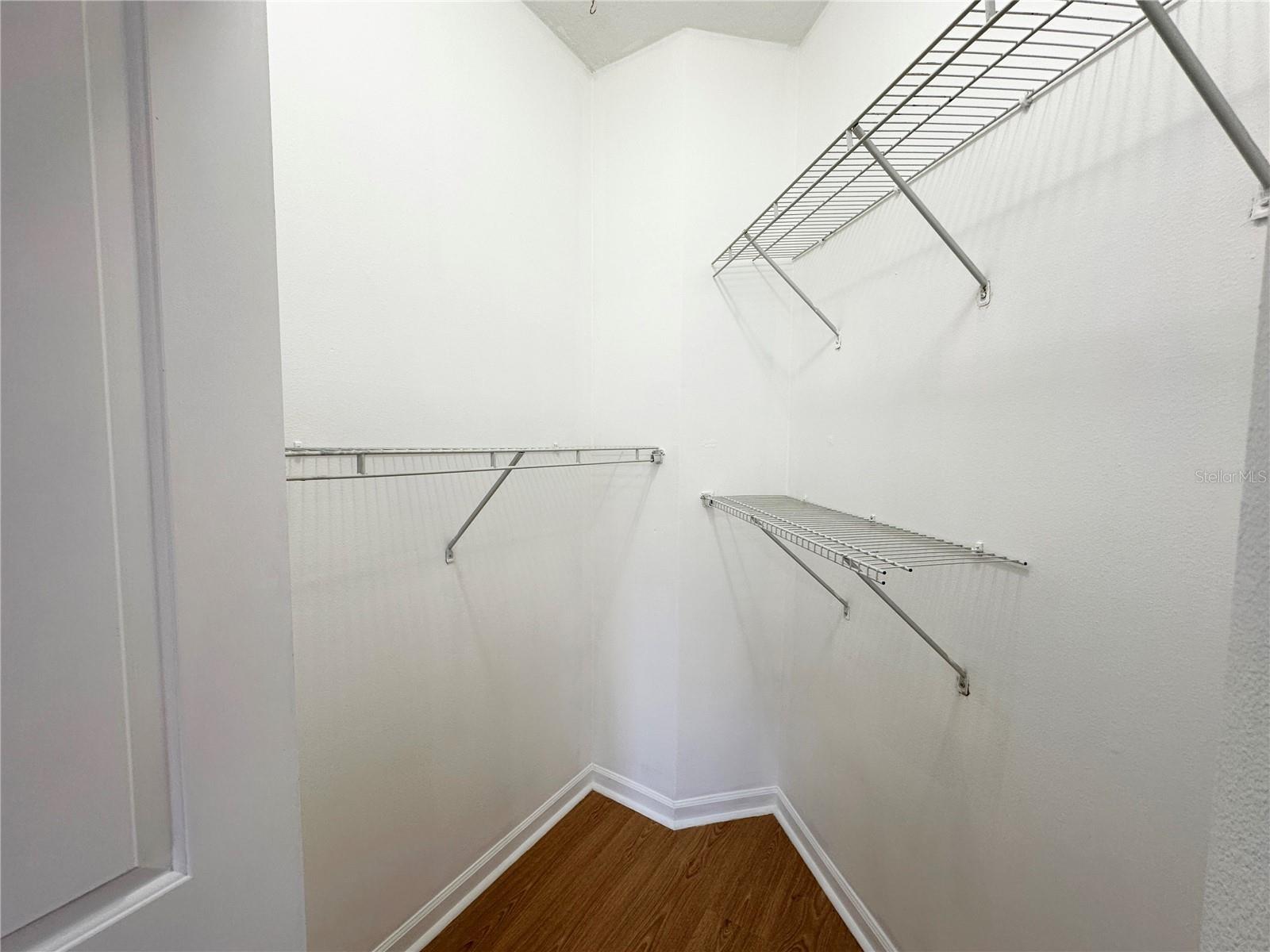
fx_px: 514
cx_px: 635
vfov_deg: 85.7
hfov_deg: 102.1
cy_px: 476
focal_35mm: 14
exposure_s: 1/120
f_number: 2.2
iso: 64
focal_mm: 2.22
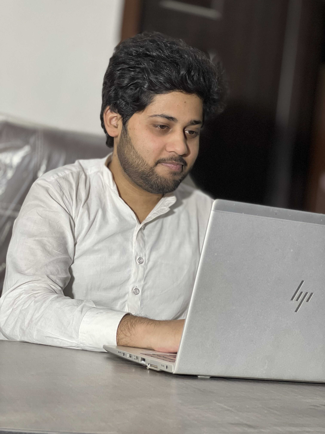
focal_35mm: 77
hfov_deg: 19.1
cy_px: 217
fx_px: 964
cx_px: 162
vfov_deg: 25.3
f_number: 2.8
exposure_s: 1/34
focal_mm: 9
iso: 320
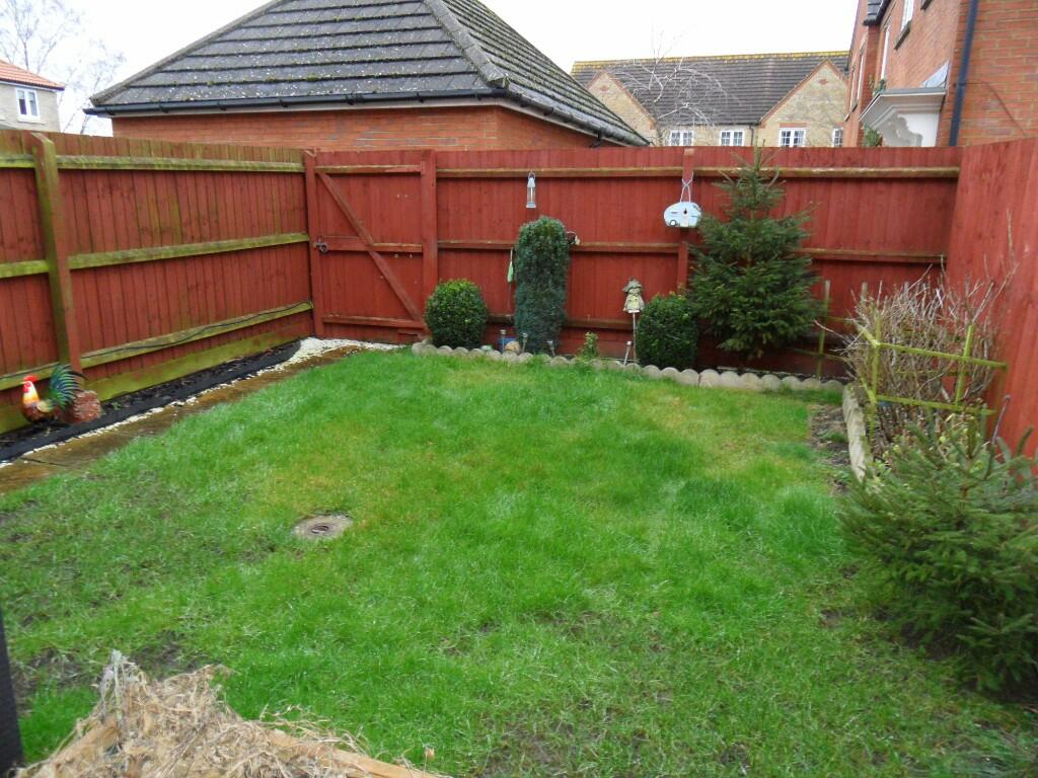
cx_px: 519
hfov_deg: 71.6
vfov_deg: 56.8
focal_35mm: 24
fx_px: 720
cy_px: 389
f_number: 3.2
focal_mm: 3.9
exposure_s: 1/30
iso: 200
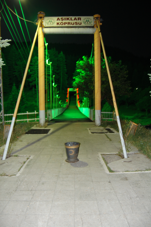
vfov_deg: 67.4
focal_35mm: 27
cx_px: 76
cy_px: 114
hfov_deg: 47.8
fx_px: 170
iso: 400
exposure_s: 1
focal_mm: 18
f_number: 3.5
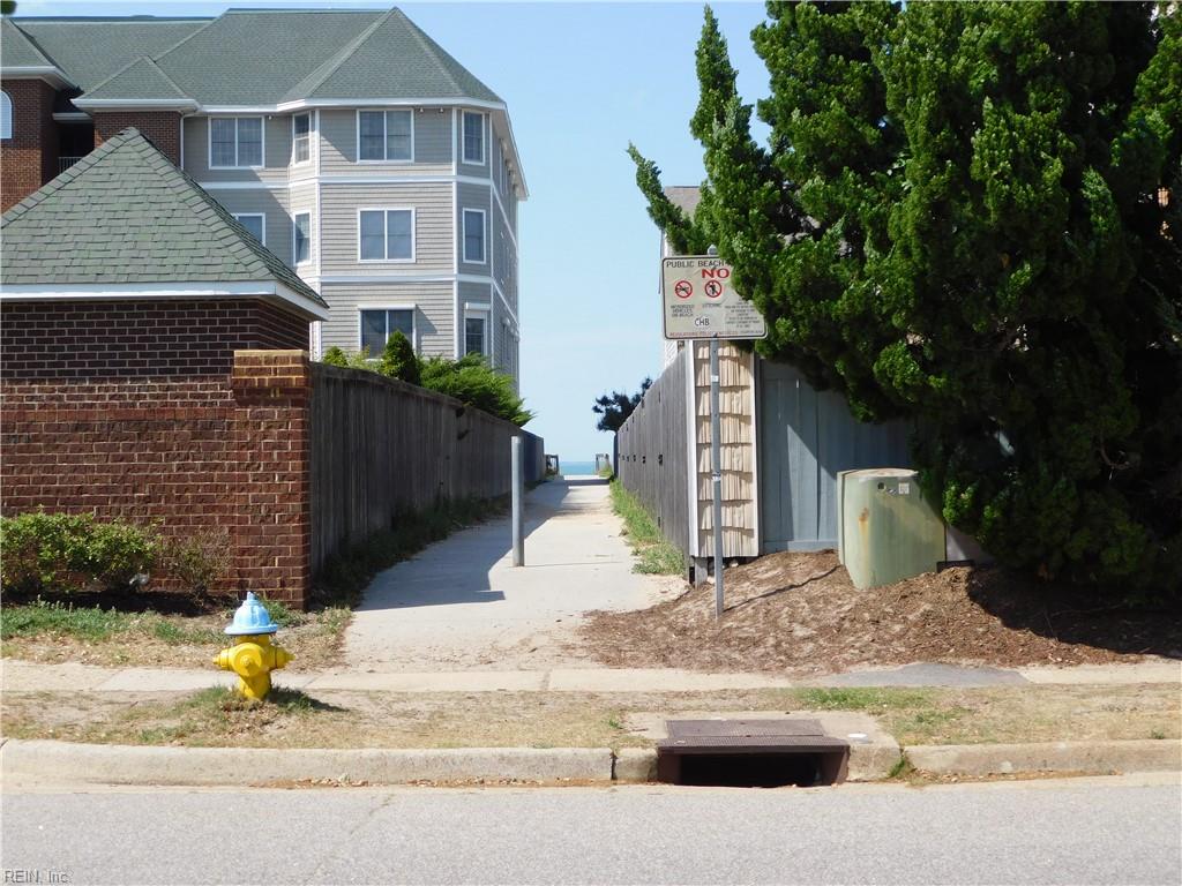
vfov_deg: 24.8
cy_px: 443
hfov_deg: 32.7
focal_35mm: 59
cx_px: 591
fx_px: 2015
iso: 125
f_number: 4
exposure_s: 1/800
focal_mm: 10.4
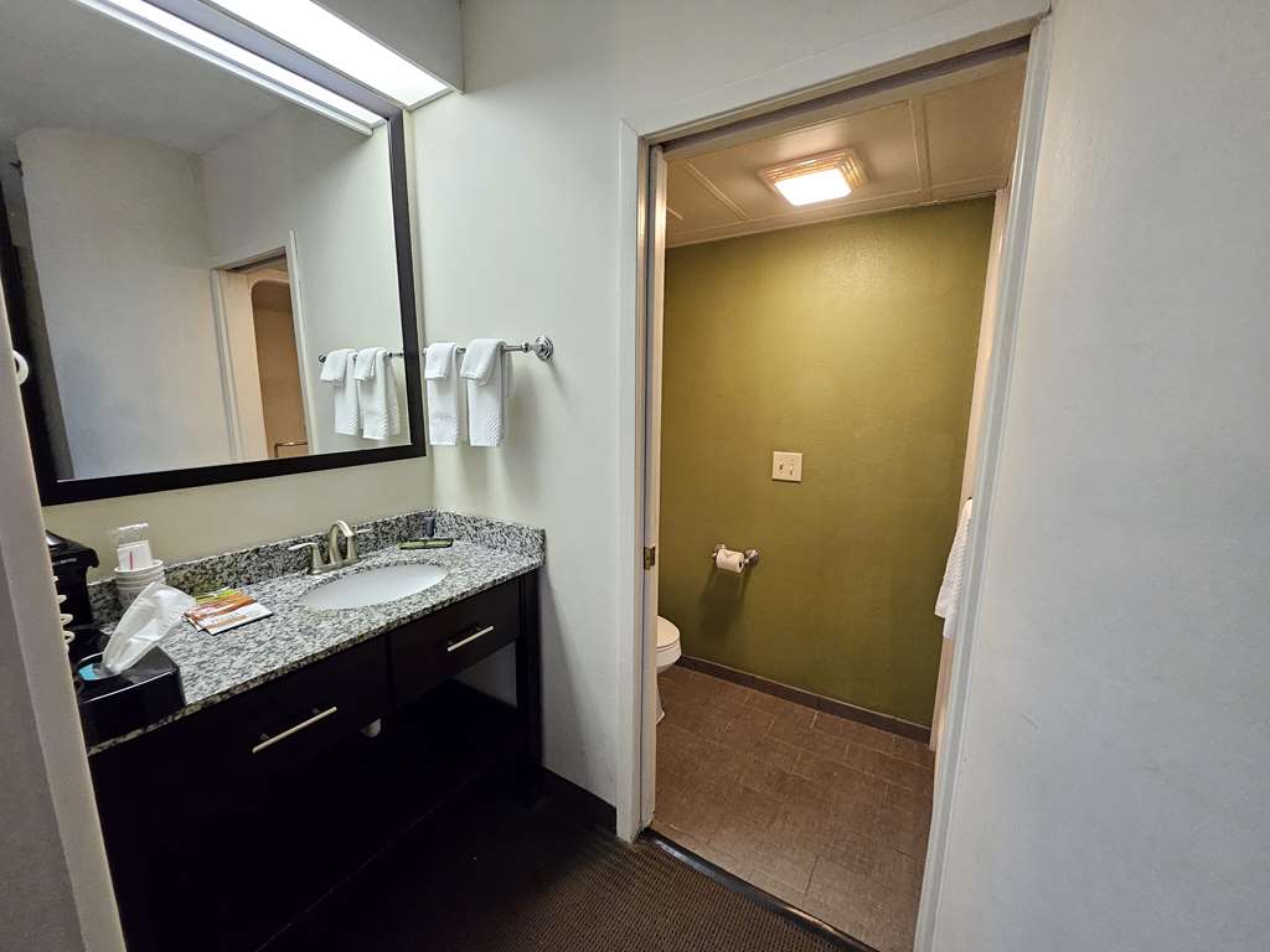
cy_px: 476
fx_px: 477
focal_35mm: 13
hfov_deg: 106.2
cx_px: 635
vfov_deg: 89.9
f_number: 2.2
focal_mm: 1.74
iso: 640
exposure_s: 1/30
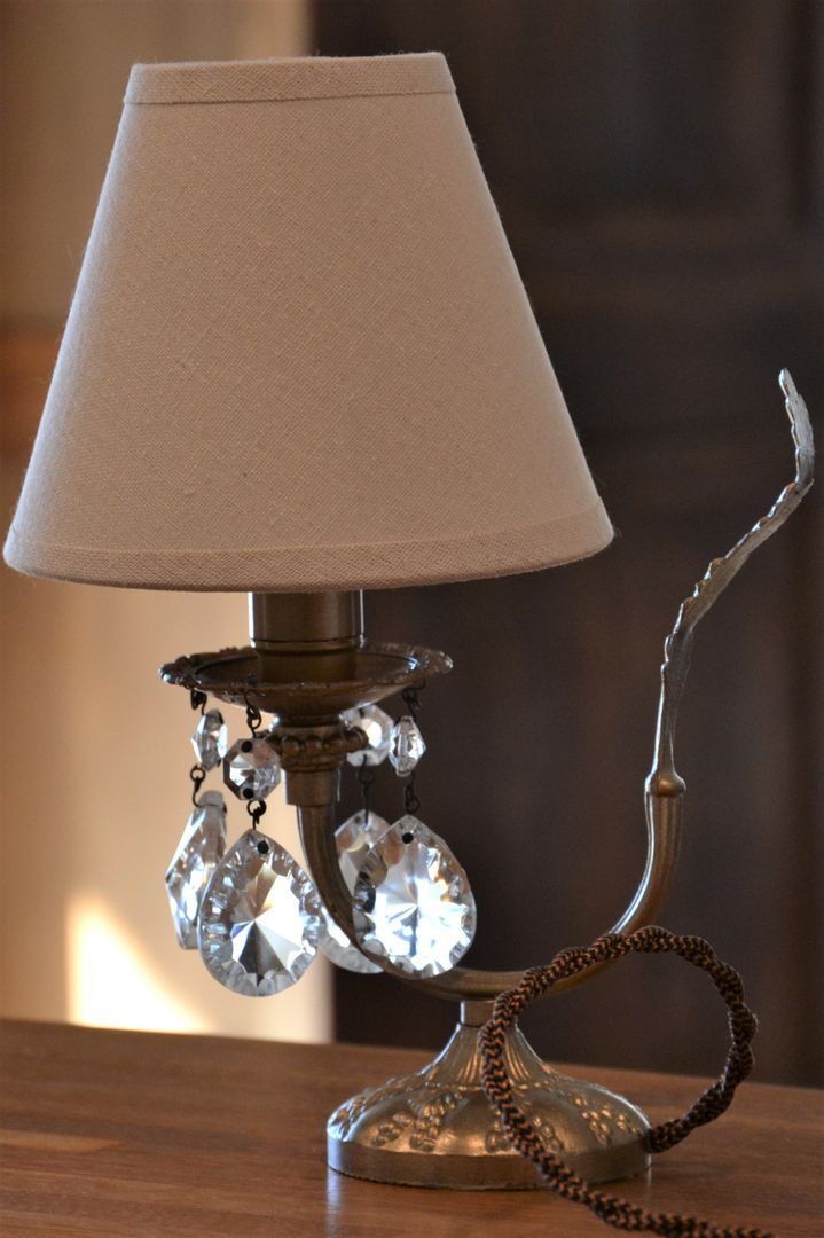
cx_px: 412
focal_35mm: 105
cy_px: 619
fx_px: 3608
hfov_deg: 13.0
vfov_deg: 19.5
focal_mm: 70
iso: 640
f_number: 5.3
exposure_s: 1/125
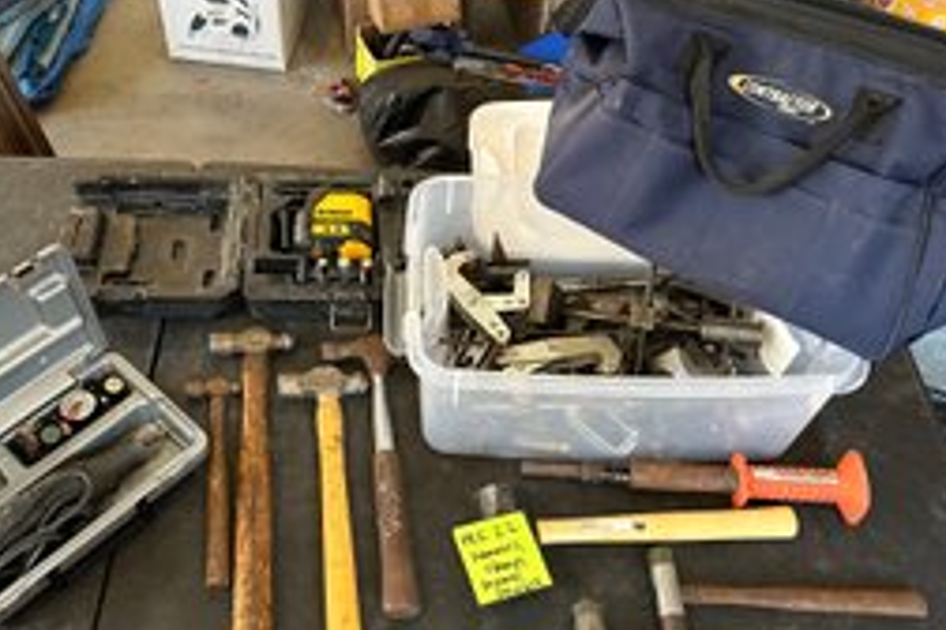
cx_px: 415
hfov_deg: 55.6
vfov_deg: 38.9
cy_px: 336
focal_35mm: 34
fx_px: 893
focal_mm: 6.86
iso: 800
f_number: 1.78
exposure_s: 1/60
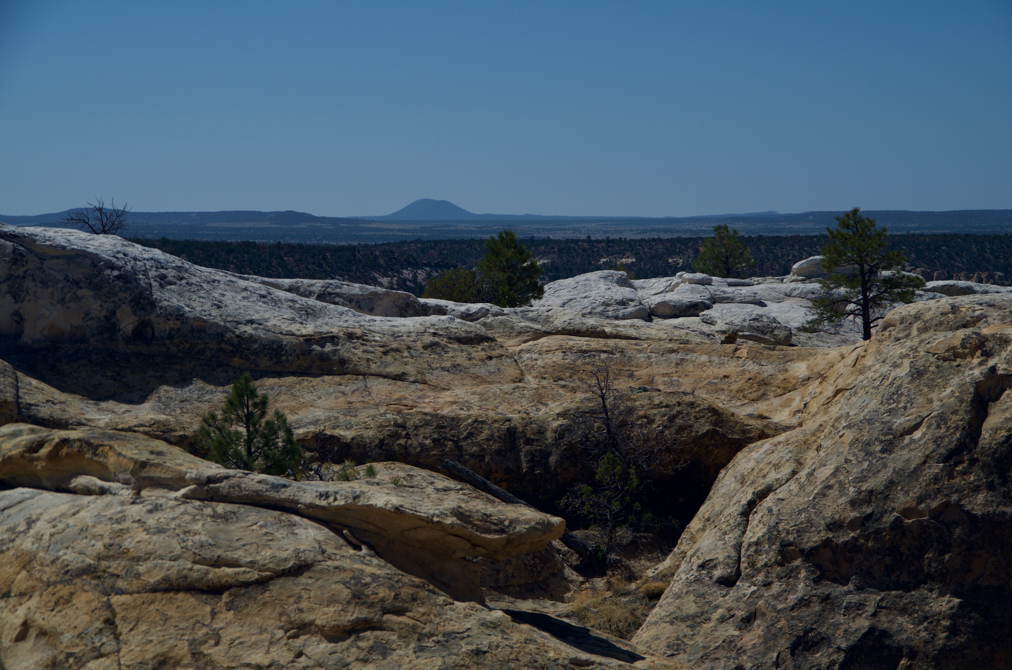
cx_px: 506
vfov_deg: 25.0
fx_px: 1515
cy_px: 335
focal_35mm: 54
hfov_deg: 36.9
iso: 100
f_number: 8
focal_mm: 36
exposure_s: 1/250
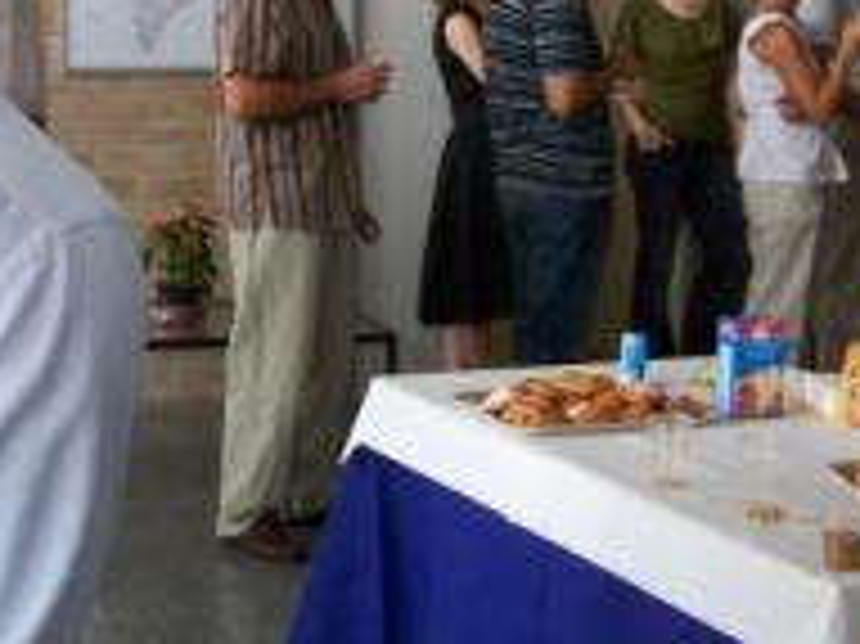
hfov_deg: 22.0
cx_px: 383
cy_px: 176
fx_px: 2210
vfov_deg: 16.5
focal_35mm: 89
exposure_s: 1/60
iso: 200
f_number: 2.8
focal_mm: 6.3
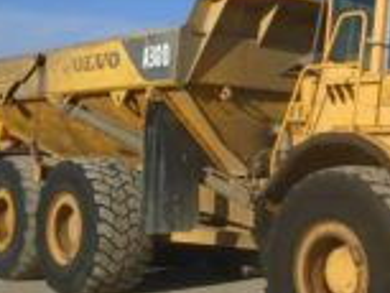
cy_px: 125
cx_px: 370
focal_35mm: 68
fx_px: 767
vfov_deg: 21.6
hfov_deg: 27.3
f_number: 8
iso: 100
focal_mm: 4.6
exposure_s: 1/250
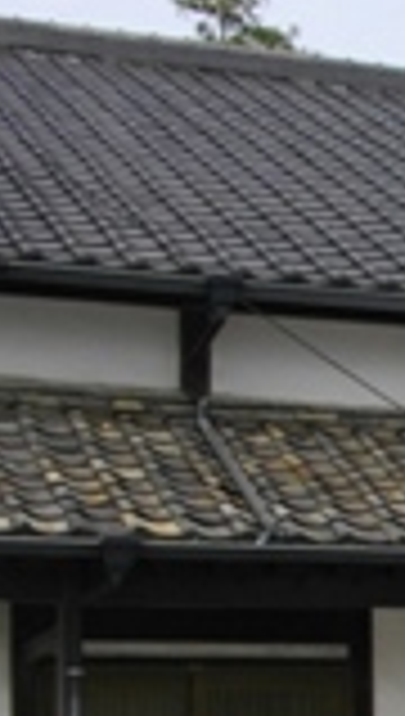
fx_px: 1862
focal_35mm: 98
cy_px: 531
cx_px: 747
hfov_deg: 11.5
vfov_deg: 21.6
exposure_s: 1/400
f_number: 5.5
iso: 100
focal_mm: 5.7
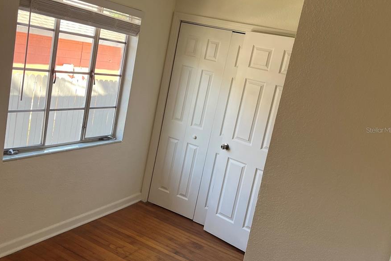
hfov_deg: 51.9
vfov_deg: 36.0
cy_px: 130
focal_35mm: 37
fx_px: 402
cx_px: 197
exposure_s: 1/122
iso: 80
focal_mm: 5.1
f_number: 1.6
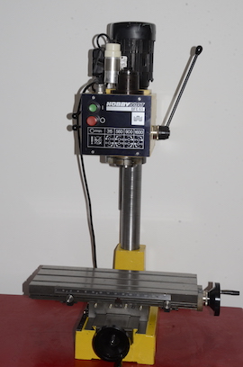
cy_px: 184
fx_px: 550
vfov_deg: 37.0
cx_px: 122
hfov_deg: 24.9
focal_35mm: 54
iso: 800
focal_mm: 36
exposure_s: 1/60
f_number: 18
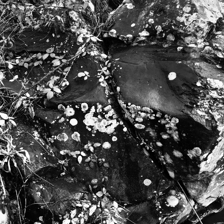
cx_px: 112
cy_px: 150
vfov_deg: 46.5
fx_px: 256
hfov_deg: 47.2
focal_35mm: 35
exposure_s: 1/30
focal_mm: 4.15
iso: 32
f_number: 2.2
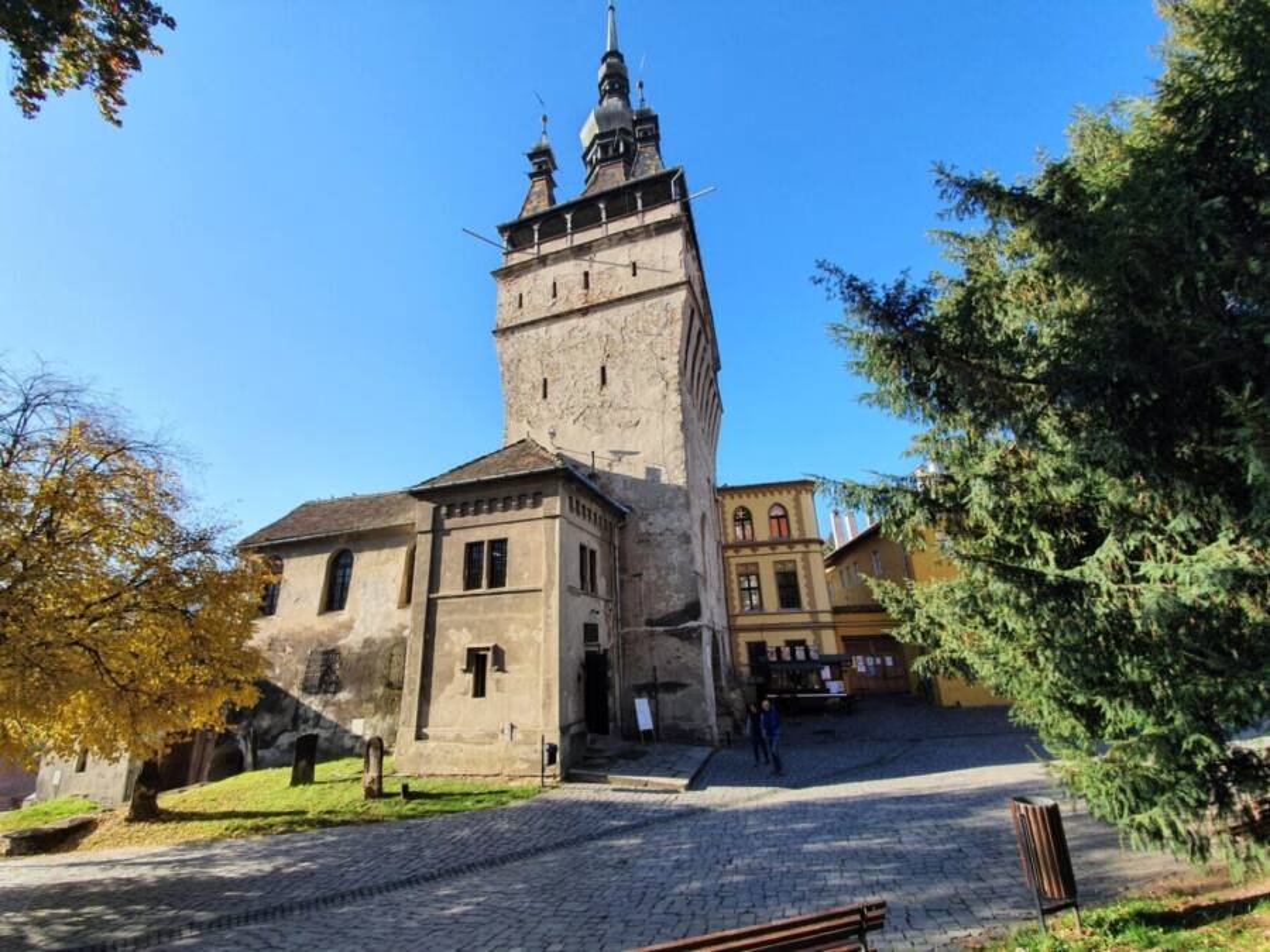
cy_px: 476
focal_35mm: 13
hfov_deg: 106.2
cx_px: 635
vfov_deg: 89.9
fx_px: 477
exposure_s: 1/532
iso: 50
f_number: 2.2
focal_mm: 1.8
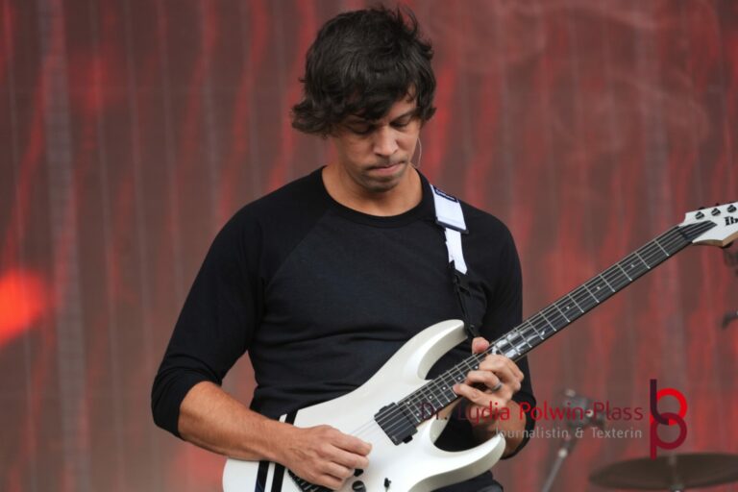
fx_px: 4612
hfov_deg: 9.1
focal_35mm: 225
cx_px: 369
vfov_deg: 6.1
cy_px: 246
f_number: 5.6
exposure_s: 1/250
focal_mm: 150
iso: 320
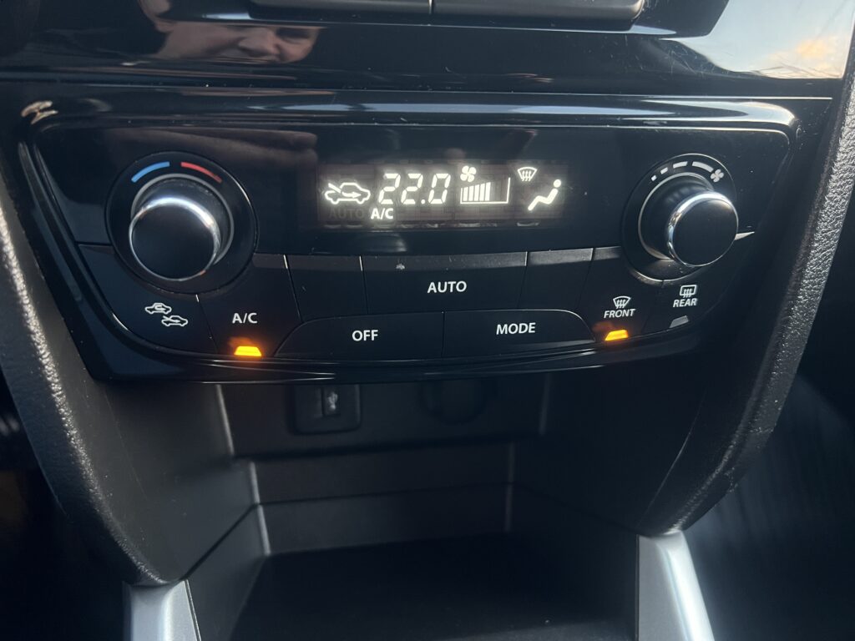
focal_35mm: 26
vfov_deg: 53.1
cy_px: 320
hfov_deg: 67.3
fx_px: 642
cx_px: 428
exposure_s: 1/25
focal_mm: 5.7
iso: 640
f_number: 1.5
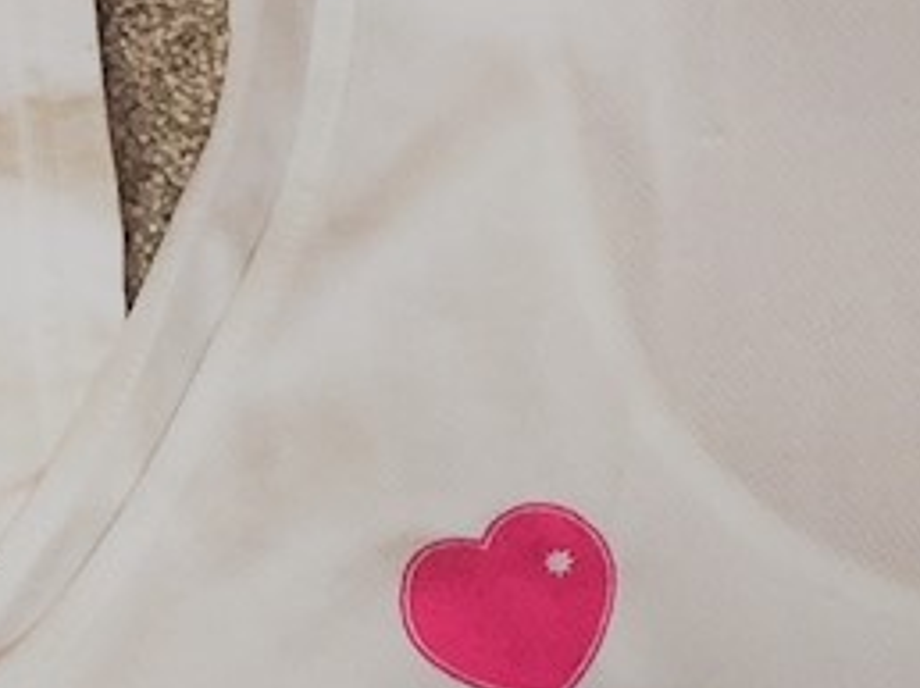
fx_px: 4886
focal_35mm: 184
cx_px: -474
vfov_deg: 7.6
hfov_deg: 10.4
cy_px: 1536
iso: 25
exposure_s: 1/50
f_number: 2.2
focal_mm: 4.15
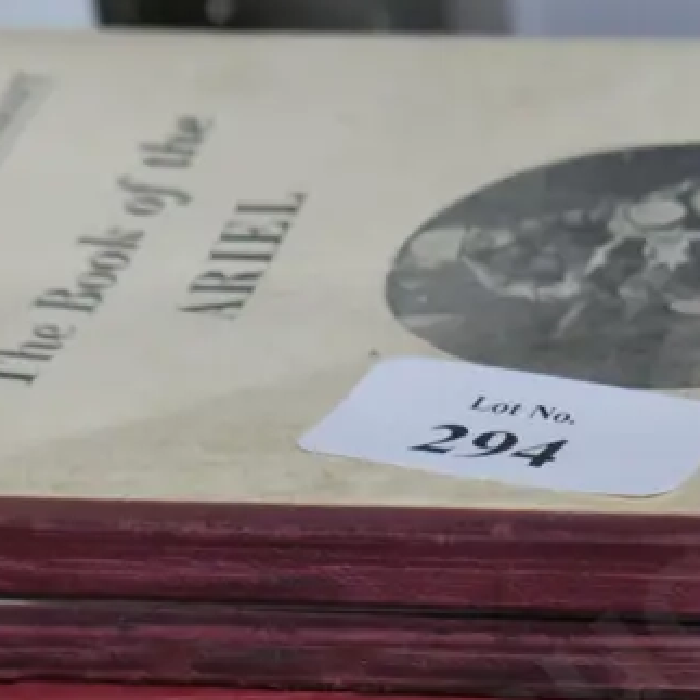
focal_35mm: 146
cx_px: 620
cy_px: 660
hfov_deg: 11.9
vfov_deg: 11.9
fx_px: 3340
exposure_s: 1/60
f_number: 5.3
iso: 2000
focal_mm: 26
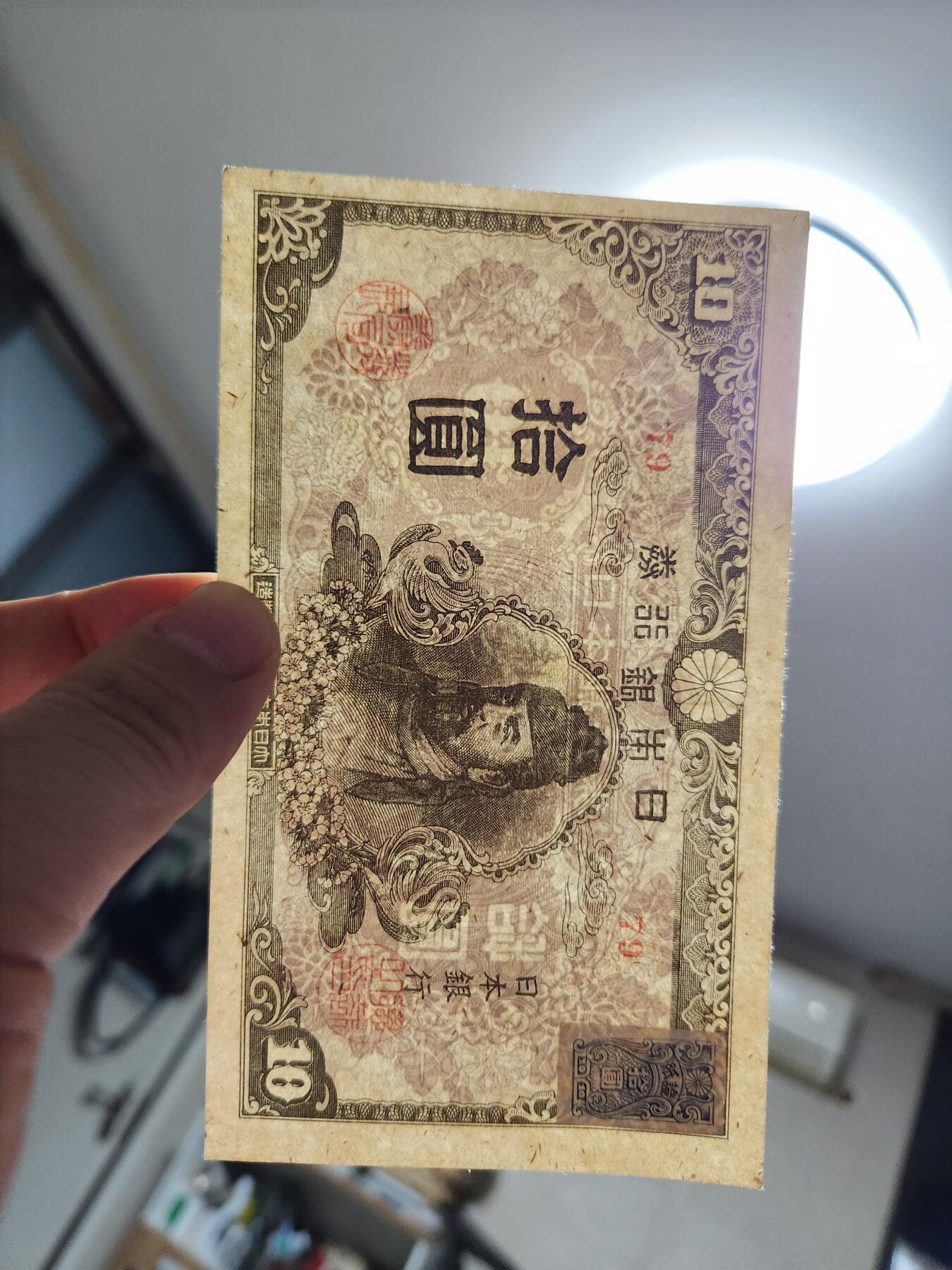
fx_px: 843
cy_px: 635
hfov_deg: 58.9
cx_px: 476
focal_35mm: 23
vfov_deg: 73.9
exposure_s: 1/50
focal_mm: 5.4
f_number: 1.8
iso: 640
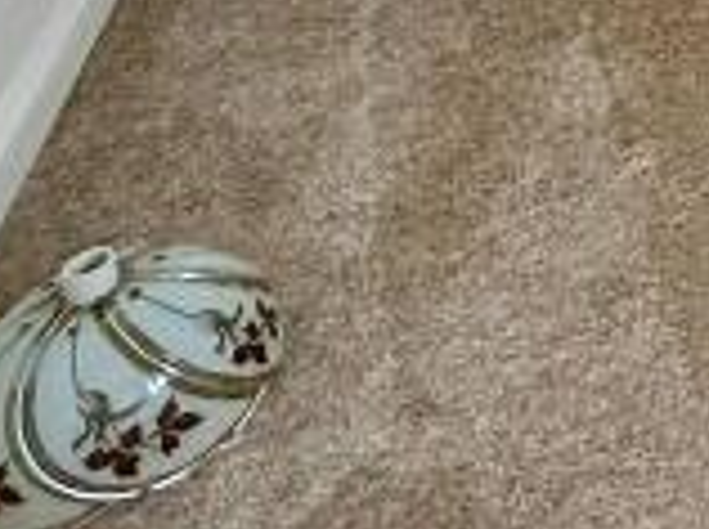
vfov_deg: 11.7
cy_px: -897
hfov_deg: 14.2
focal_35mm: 91
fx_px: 1861
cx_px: 1728
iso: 160
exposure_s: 1/99
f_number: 2.2
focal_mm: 2.22
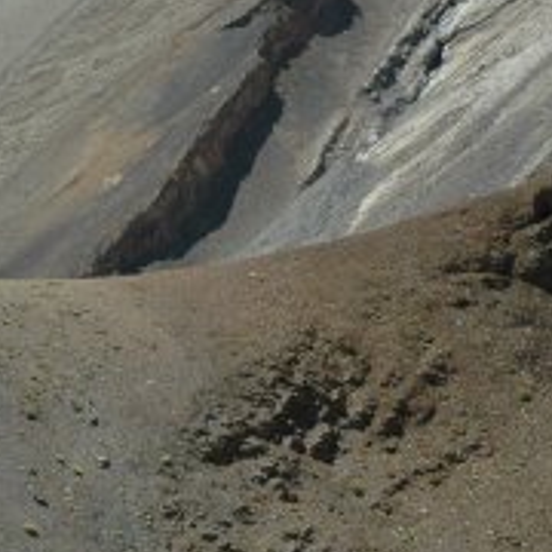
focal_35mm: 235
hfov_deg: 7.3
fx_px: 4240
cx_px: -343
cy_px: 181
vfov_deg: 7.4
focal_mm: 46
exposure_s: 1/320
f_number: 9
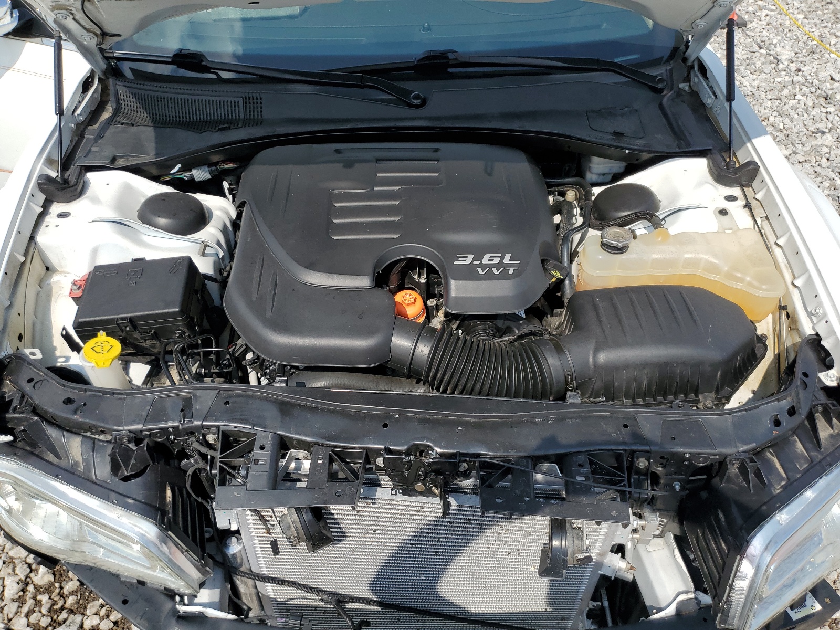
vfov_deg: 53.1
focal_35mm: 26
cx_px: 420
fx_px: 631
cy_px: 315
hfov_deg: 67.3
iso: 50
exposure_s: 1/3333
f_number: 1.5
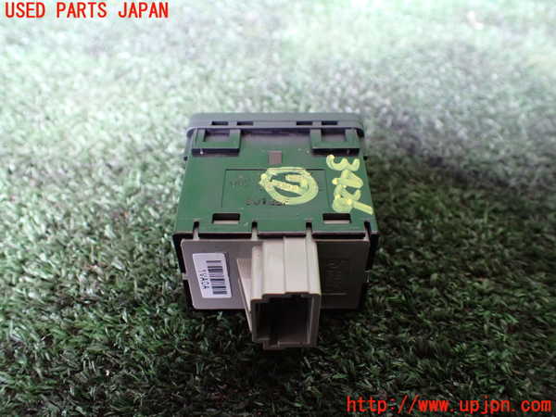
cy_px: 208
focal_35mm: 30
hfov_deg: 60.0
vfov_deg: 46.8
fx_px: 482
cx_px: 278
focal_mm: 5.4
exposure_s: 1/30
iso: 800
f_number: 2.3
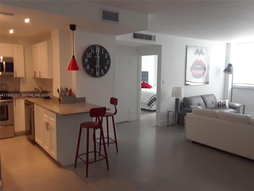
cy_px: 96
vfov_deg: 46.8
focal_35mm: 30
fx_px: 220
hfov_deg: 60.0
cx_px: 127
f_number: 1.9
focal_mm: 2.47
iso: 100
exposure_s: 1/30
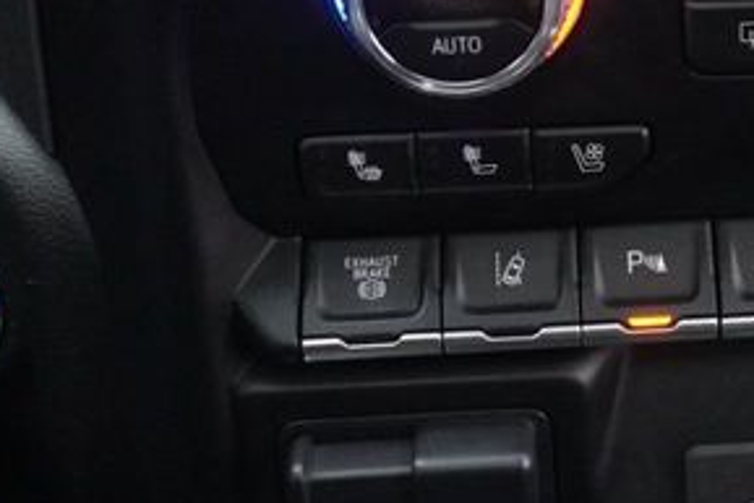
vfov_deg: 16.0
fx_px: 1781
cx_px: 804
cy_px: 91
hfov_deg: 22.7
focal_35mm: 85
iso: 5000
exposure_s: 1/60
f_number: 3.5
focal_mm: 16
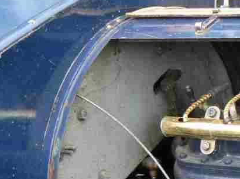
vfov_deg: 15.8
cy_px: 215
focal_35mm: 90
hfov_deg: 20.4
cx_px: 289
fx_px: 624
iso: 80
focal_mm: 6
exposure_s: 1/50
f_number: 2.8
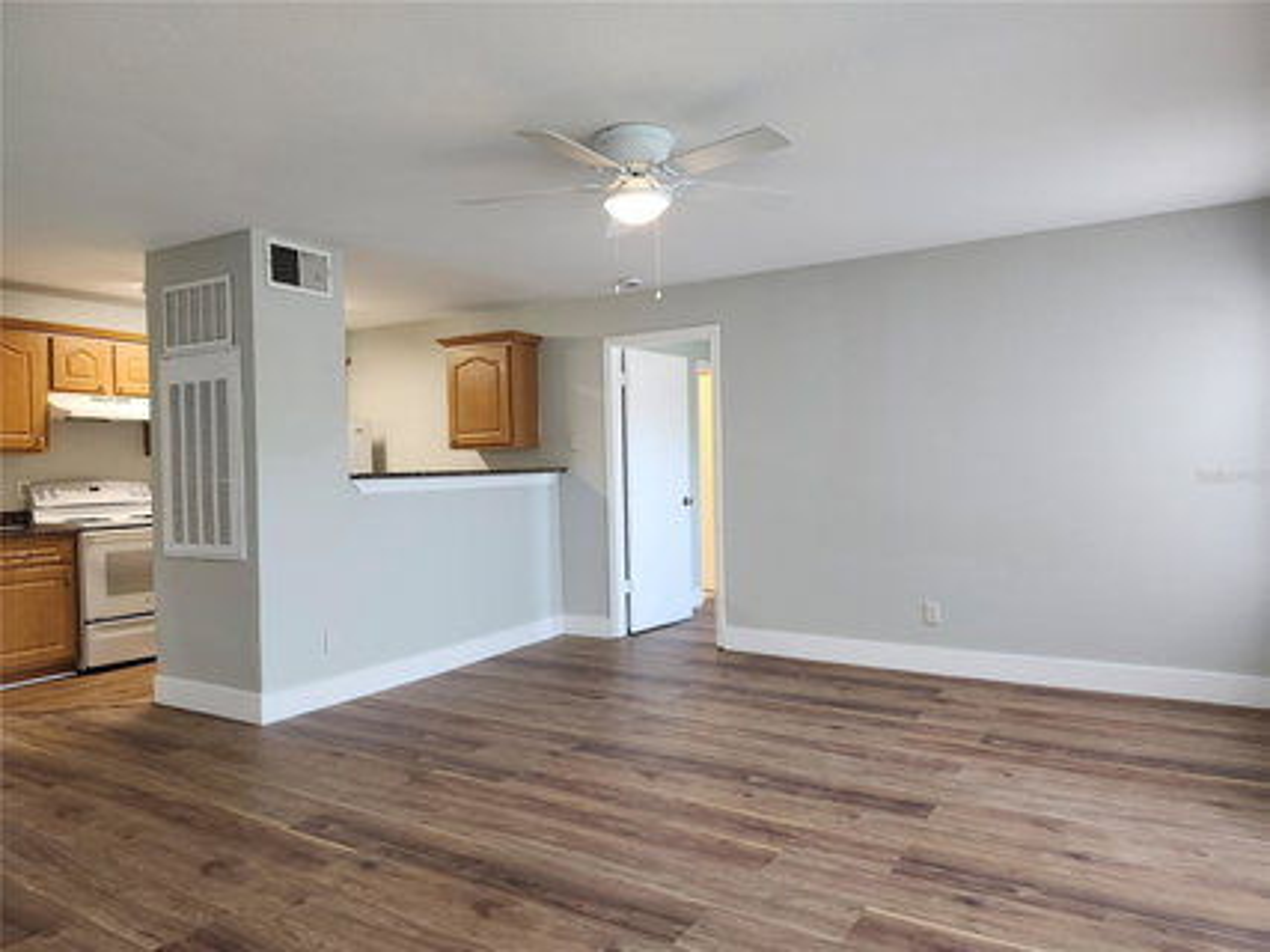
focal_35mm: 23
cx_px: 635
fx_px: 844
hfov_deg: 73.9
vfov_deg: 58.9
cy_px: 476
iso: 125
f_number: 1.8
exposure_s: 1/60
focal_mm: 5.54
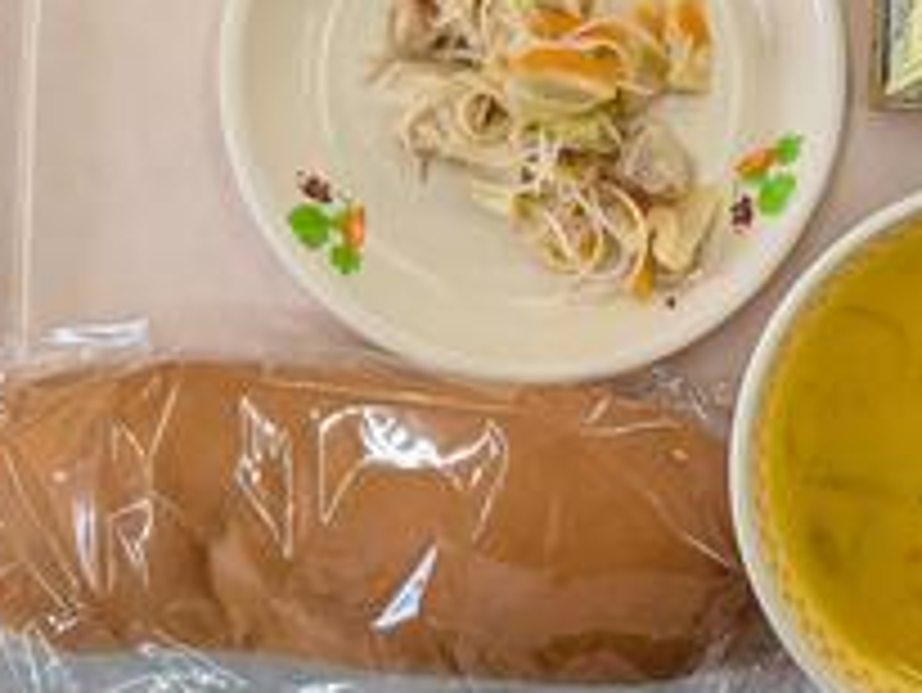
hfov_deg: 45.4
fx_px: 1093
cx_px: 576
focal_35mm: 41
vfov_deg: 34.8
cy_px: 218
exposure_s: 1/575
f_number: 1.7
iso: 31
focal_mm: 4.53
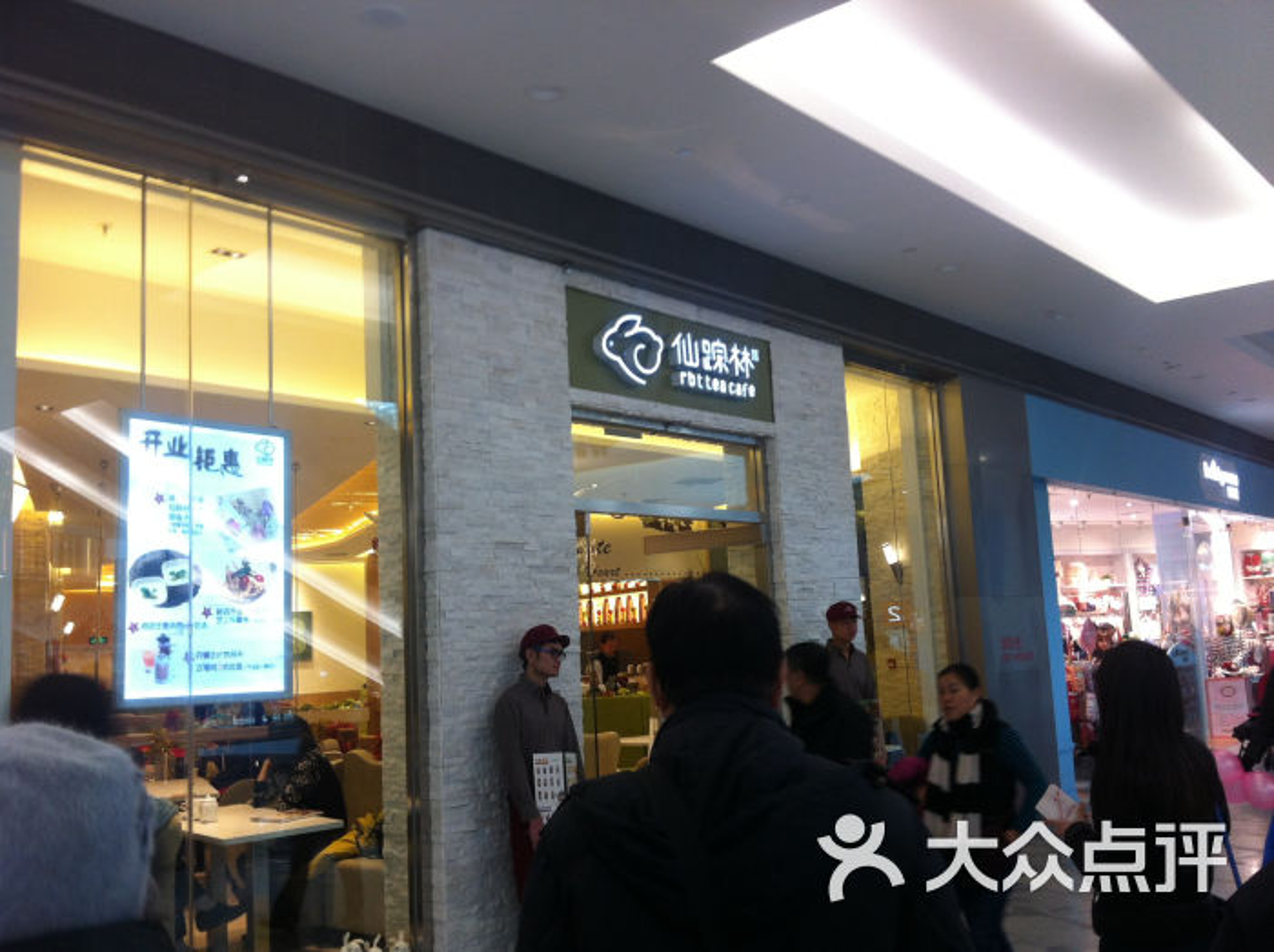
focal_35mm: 35
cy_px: 476
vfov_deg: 40.6
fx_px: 1286
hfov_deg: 52.7
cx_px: 637
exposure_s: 1/24
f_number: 2.8
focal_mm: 3.85
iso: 80
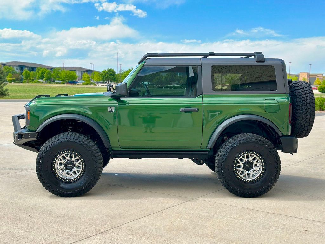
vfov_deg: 30.3
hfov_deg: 39.7
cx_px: 162
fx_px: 451
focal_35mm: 48
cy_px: 122
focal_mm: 6.86
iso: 80
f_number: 1.78
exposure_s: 1/1085
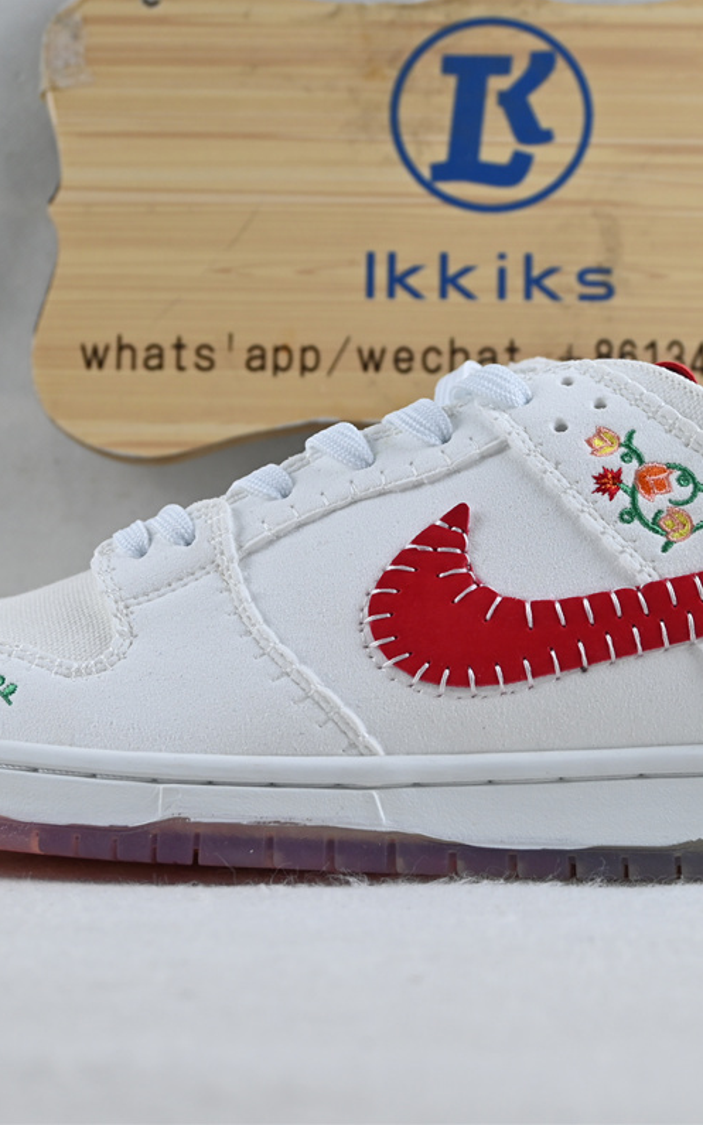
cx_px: 422
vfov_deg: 33.4
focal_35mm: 61
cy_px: 560
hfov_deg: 21.2
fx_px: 1874
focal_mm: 26.5
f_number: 4.5
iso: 100
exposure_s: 1/60
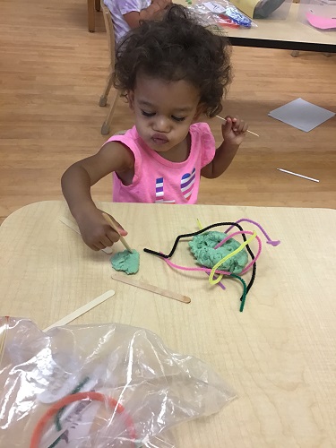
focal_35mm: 31
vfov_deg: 58.4
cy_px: 224
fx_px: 401
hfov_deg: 45.4
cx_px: 168
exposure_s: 1/30
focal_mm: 3.3
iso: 80
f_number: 2.4
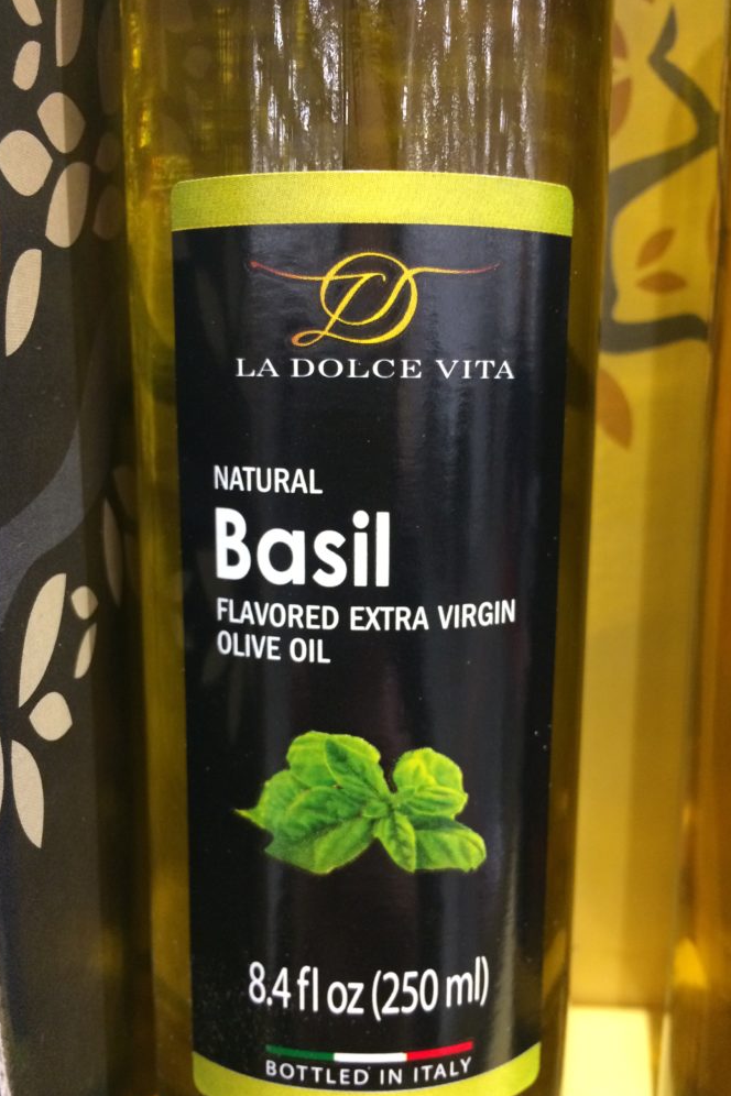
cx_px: 380
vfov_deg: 60.3
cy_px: 560
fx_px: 944
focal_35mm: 31
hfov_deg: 42.3
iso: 320
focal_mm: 4.15
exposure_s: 1/20
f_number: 2.2
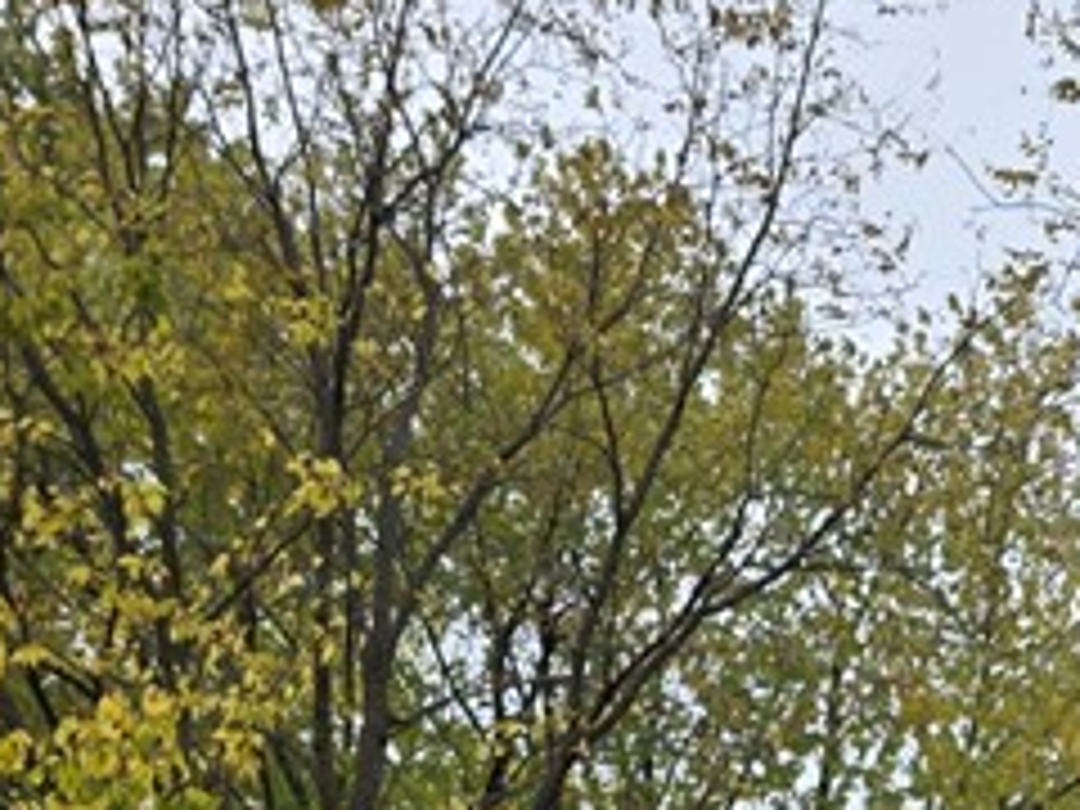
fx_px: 3058
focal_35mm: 98
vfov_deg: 12.9
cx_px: 1670
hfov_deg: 17.7
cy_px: 1665
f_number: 1.7
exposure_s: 1/180
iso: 25
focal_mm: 6.3
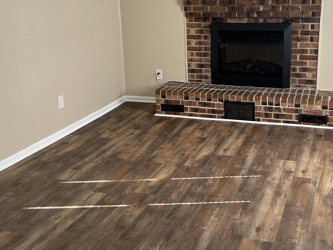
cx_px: 205
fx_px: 433
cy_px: 95
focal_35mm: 45
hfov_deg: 41.8
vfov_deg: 32.0
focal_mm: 5.7
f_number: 1.5
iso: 100
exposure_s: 1/121
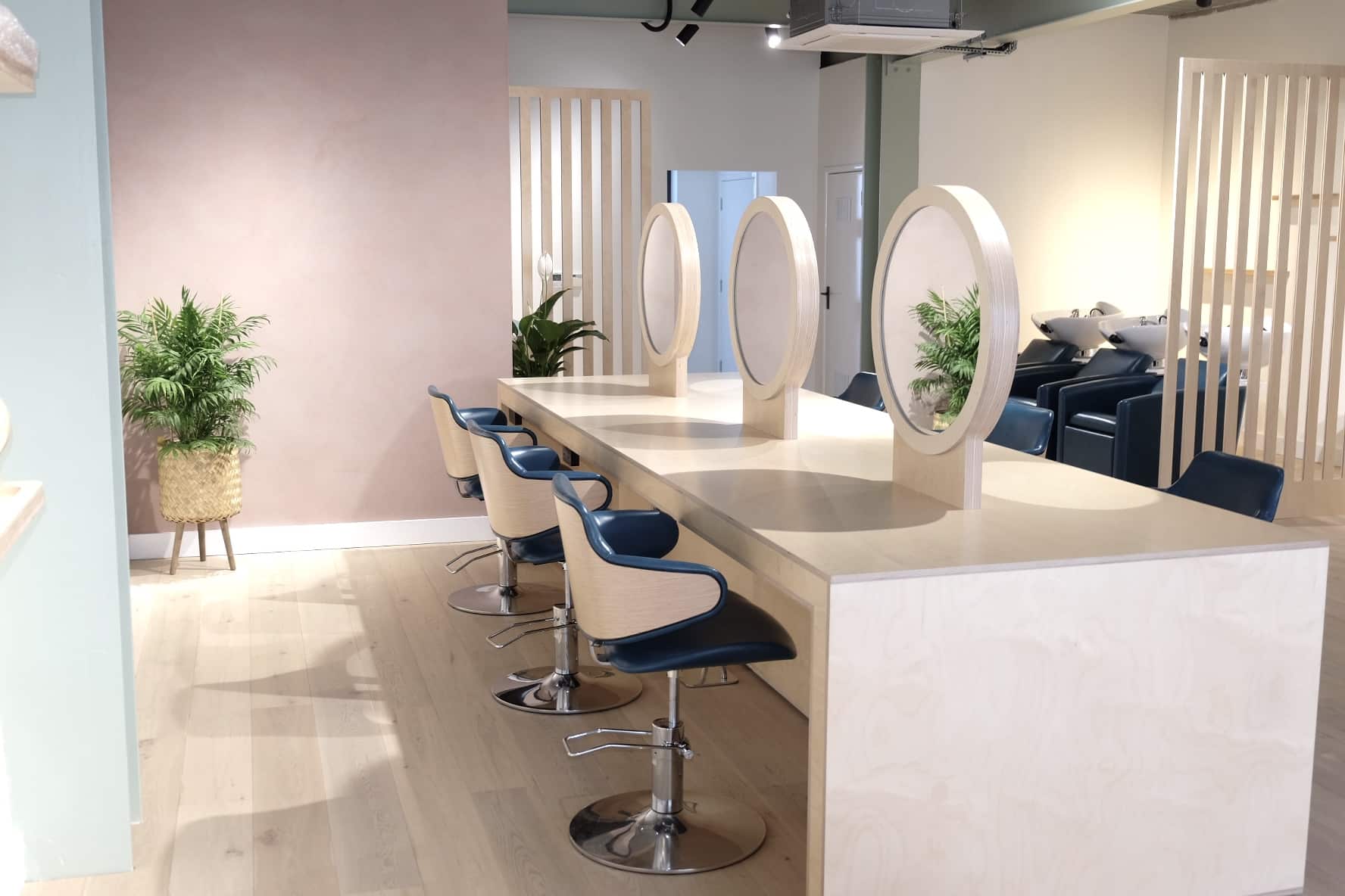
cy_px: 448
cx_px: 672
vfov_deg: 35.1
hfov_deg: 50.7
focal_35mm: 38
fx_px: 1420
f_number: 4.5
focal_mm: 25.6
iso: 200
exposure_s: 1/15
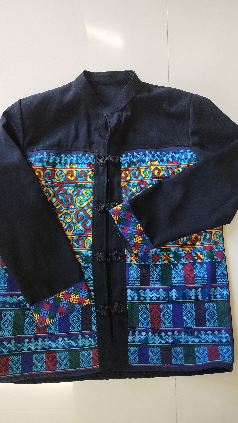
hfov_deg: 35.6
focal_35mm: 33
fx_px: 370
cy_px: 210
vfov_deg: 59.5
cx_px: 117
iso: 783
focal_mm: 3.95
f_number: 1.8
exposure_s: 1/33.3
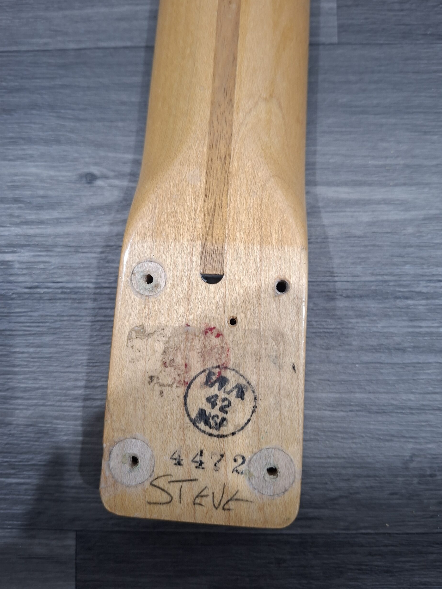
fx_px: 409
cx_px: 222
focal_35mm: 24
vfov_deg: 71.6
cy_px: 294
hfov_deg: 56.8
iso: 400
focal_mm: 5.54
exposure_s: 1/33
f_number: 1.8
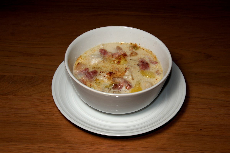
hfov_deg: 29.9
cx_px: 115
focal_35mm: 68
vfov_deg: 20.1
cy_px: 76
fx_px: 431
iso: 100
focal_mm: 45
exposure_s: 1/80
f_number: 8
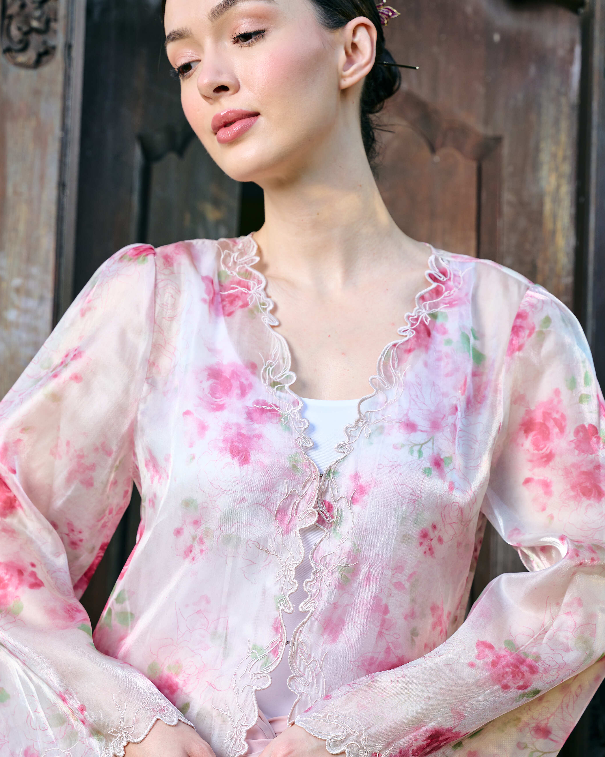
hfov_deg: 21.9
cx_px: 302
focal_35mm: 70
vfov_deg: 27.1
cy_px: 452
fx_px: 1567
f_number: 5
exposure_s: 1/160
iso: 320
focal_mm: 62
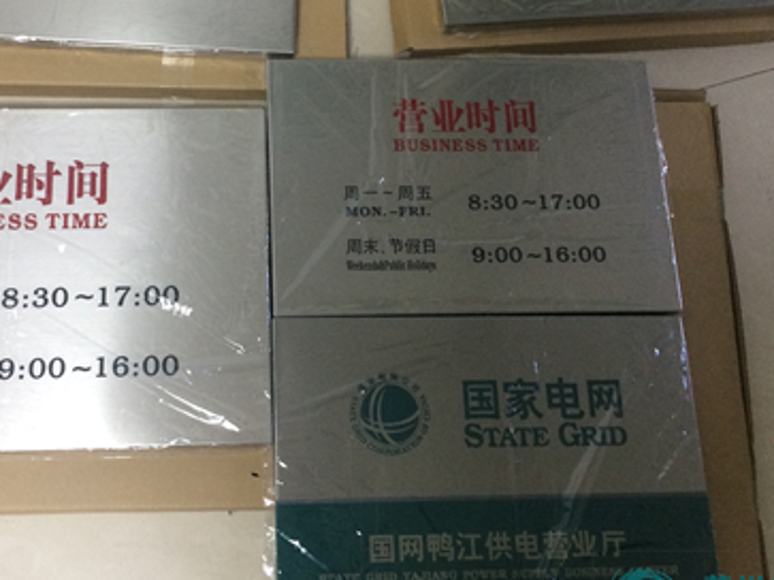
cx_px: 299
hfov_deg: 42.7
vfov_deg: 32.6
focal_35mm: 44
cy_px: 205
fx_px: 983
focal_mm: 4.15
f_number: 2.2
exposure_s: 1/33
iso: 200
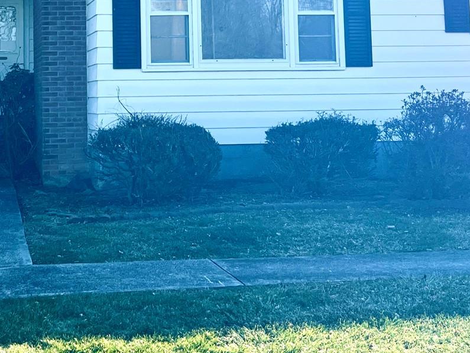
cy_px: -11
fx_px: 910
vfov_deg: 21.1
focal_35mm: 67
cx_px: 132
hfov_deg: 28.6
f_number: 1.5
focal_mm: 5.7
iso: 50
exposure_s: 1/5076
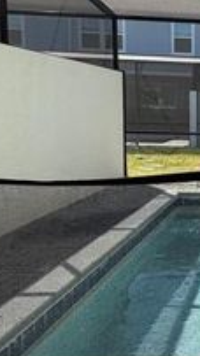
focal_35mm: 53
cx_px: 339
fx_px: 500
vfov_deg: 39.2
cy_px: 165
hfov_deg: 18.6
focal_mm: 2.22
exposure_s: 1/876
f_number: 2.2
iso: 50
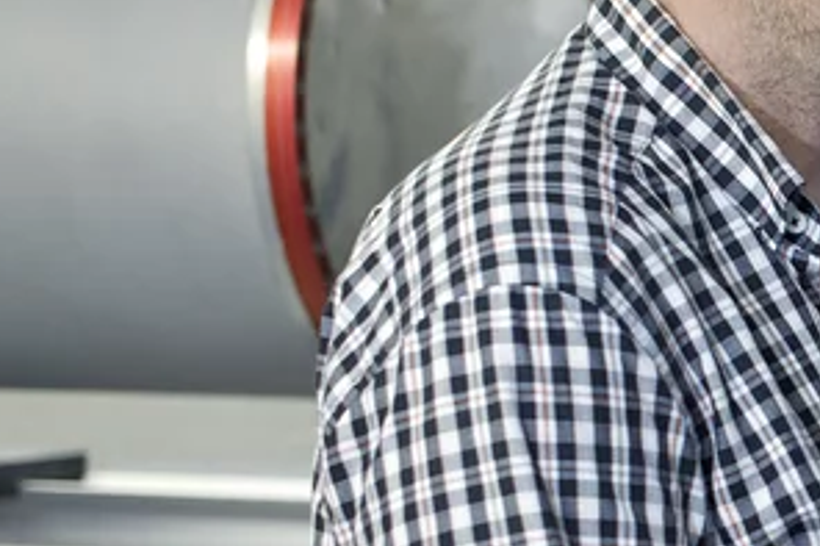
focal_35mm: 186
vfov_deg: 7.4
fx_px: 4234
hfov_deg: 10.4
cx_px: 1479
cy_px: 410
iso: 800
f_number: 2.8
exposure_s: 1/125
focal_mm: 50
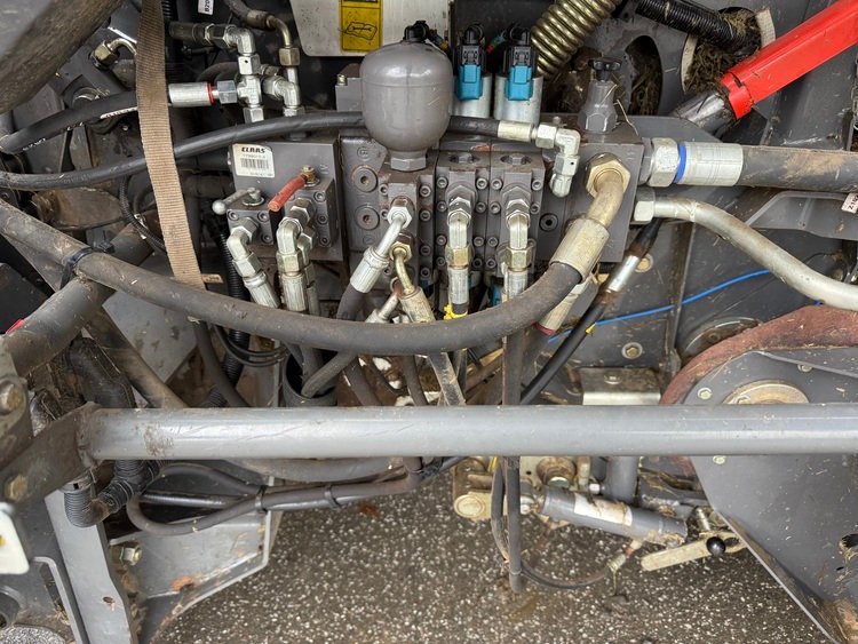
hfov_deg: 71.6
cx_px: 429
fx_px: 595
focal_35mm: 24
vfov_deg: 56.8
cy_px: 322
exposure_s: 1/84
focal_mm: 6.76
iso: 200
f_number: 1.78
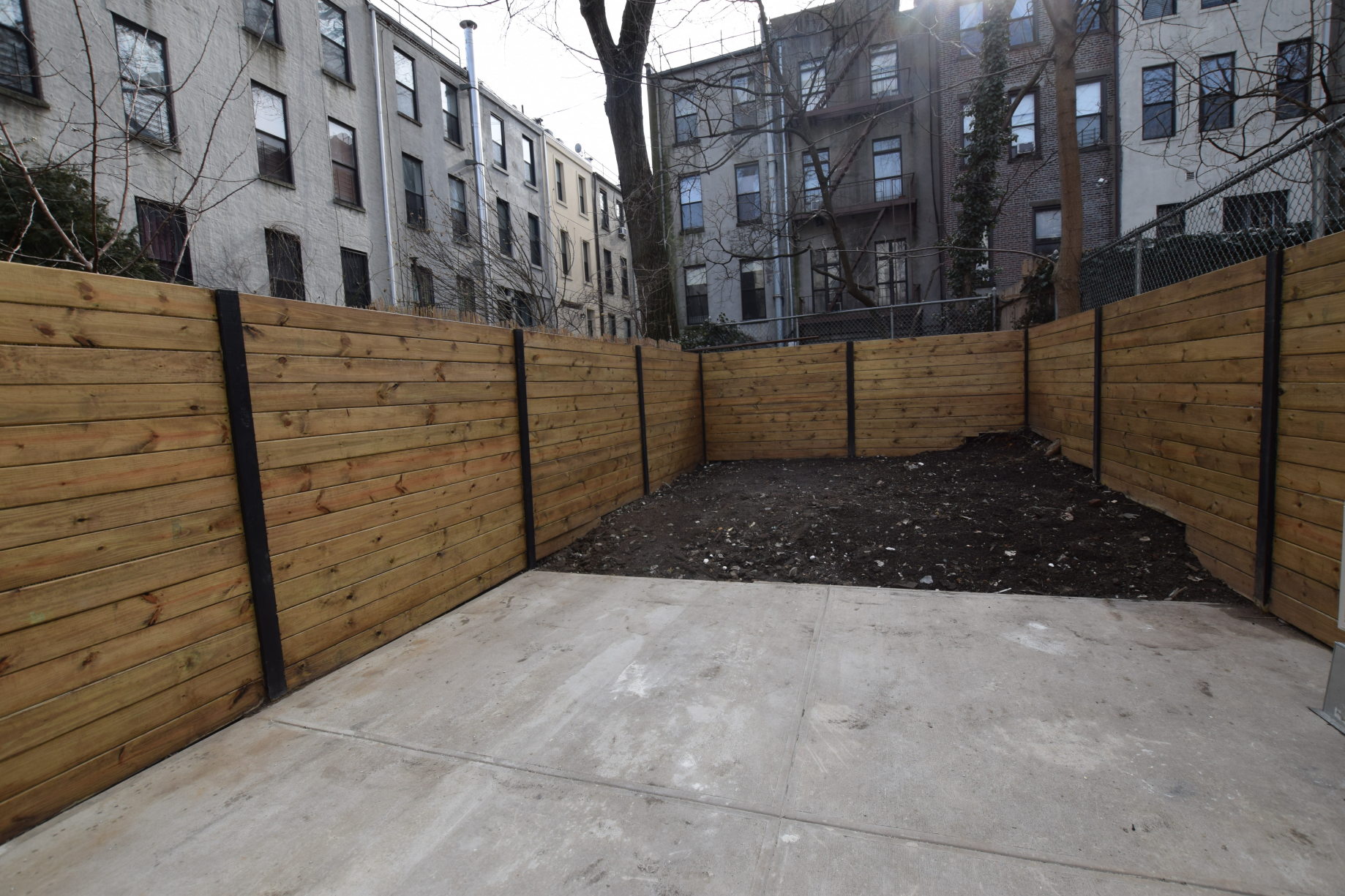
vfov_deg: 77.3
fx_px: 560
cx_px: 672
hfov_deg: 100.4
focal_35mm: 15
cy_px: 448
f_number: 8
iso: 360
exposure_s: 1/250
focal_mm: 10
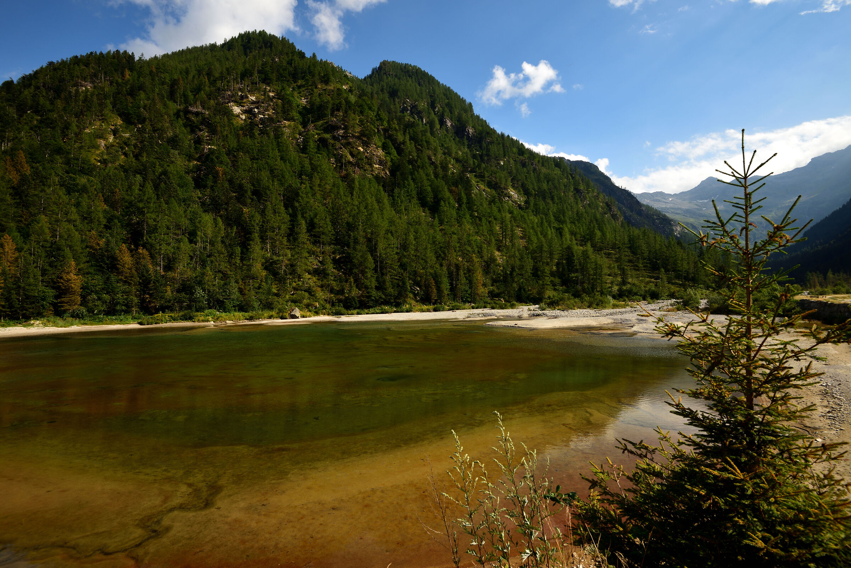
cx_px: 426
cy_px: 284
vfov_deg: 73.8
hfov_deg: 96.7
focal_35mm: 16
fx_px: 378
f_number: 9
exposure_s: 1/125
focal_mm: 16
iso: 100
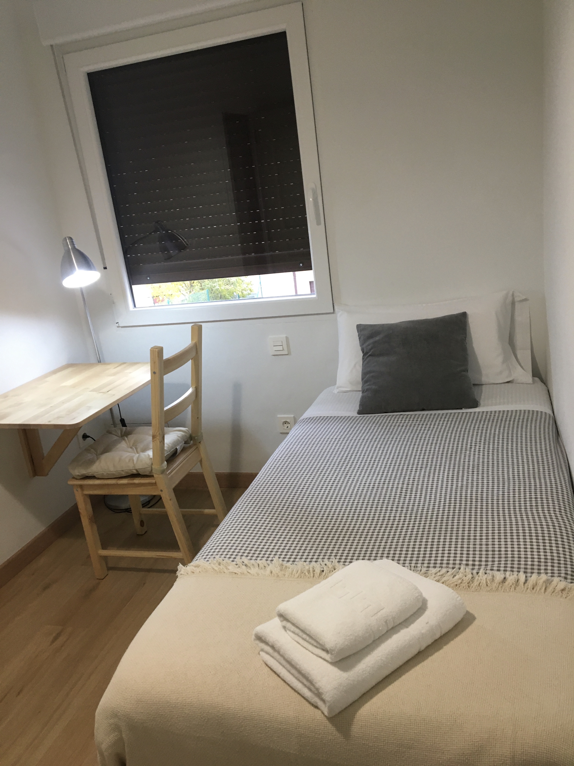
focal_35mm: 29
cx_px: 287
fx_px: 641
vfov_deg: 61.7
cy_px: 383
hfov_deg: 48.2
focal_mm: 4.15
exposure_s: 1/33
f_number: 2.2
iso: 125
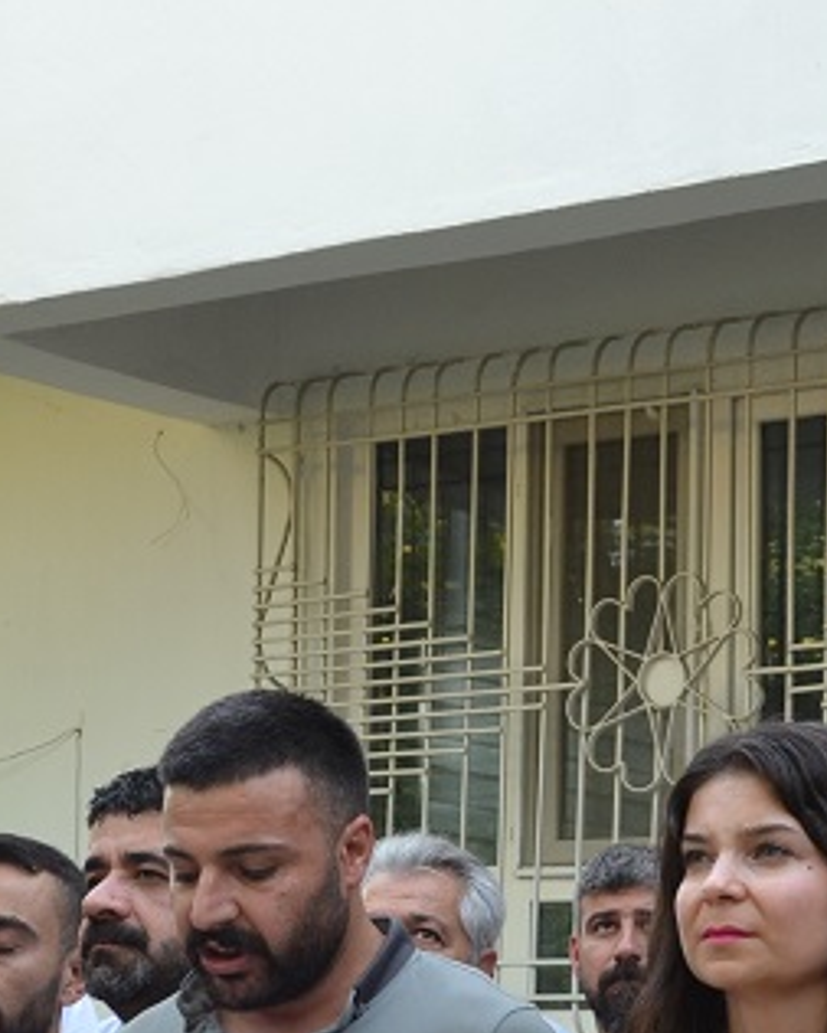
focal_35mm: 110
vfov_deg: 17.3
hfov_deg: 14.0
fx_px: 3364
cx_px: 333
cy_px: 888
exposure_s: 1/80
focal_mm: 26
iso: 400
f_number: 4.5
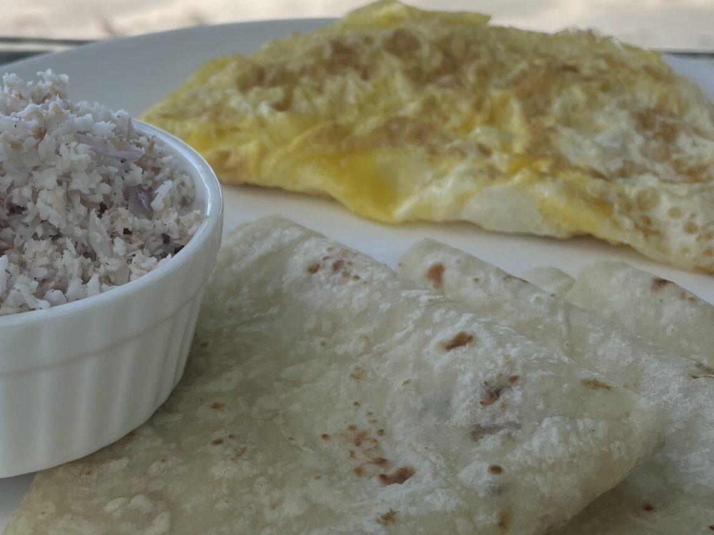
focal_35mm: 58
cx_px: 170
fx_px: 1196
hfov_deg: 32.5
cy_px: 288
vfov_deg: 25.2
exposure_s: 1/1795
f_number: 1.6
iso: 50
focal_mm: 4.2
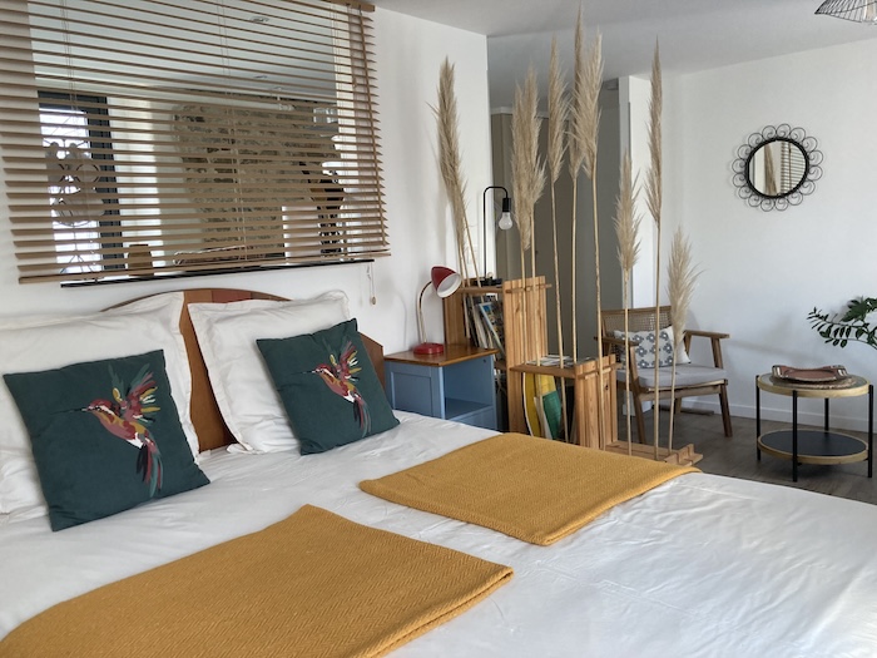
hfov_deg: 63.4
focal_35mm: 28
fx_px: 709
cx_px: 438
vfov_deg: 49.7
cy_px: 329
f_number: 1.8
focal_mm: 3.99
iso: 125
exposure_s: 1/60
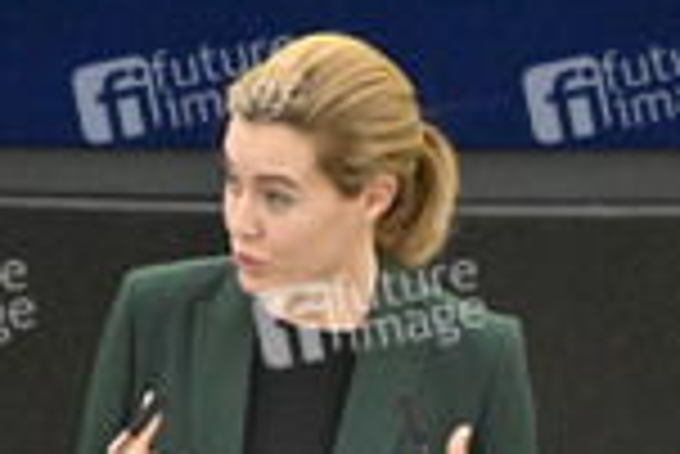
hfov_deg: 1.4
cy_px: 652
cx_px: 248
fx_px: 28209
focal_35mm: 1492
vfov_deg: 0.9
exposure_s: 1/400
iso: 6400
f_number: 6.3
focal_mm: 500
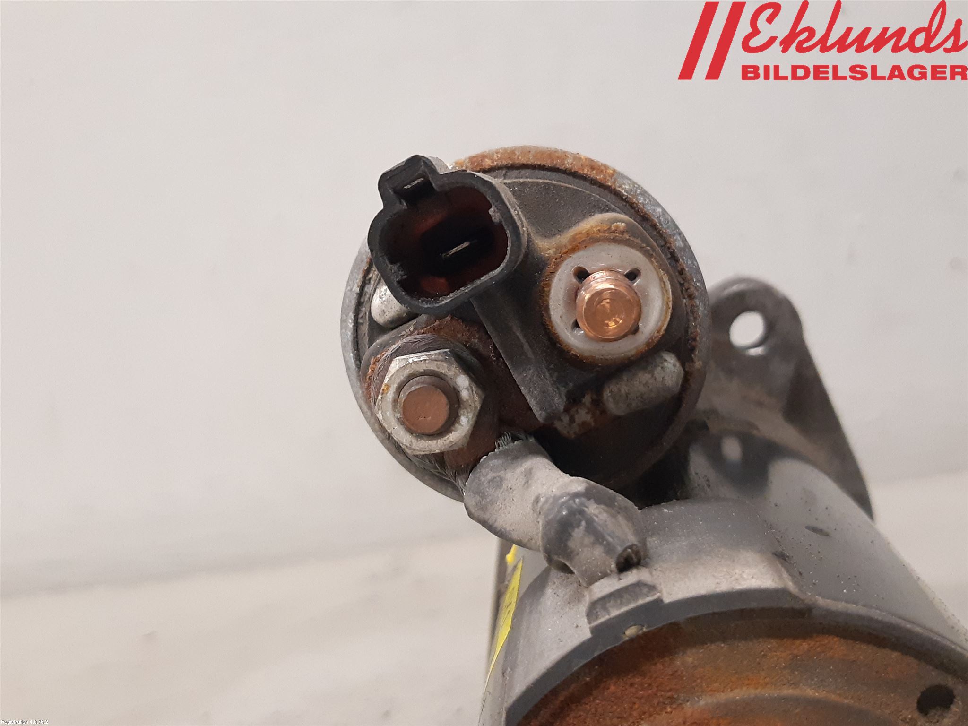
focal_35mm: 26
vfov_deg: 53.1
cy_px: 363
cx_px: 484
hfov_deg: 67.3
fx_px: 727
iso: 320
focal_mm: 3.93
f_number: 1.7
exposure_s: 1/50
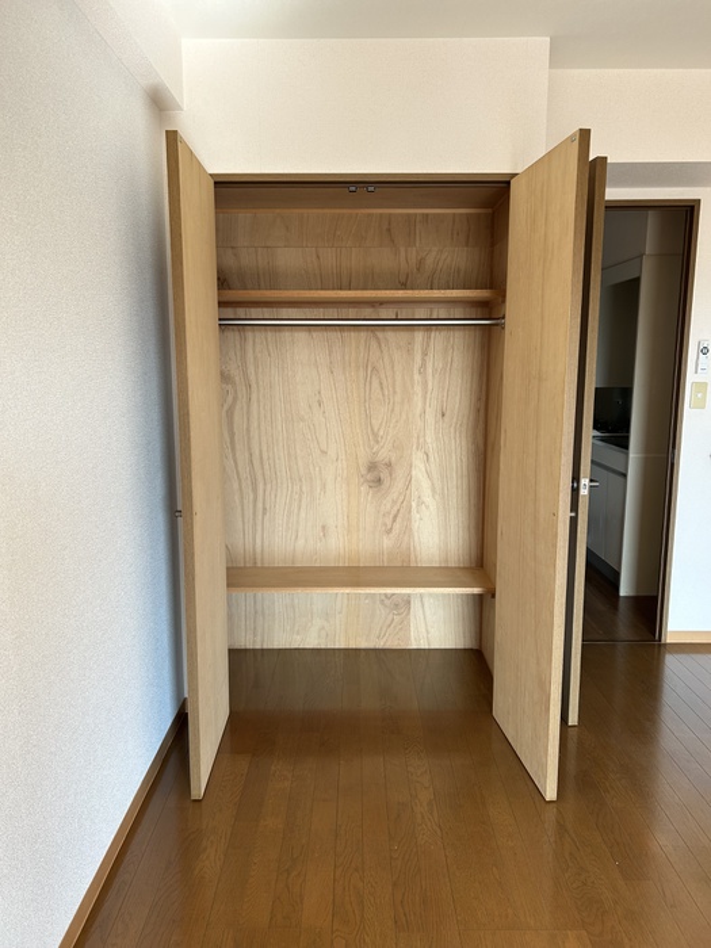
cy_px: 474
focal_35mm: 26
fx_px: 712
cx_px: 356
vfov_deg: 67.3
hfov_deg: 53.1
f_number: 1.5
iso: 50
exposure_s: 1/121
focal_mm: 5.7
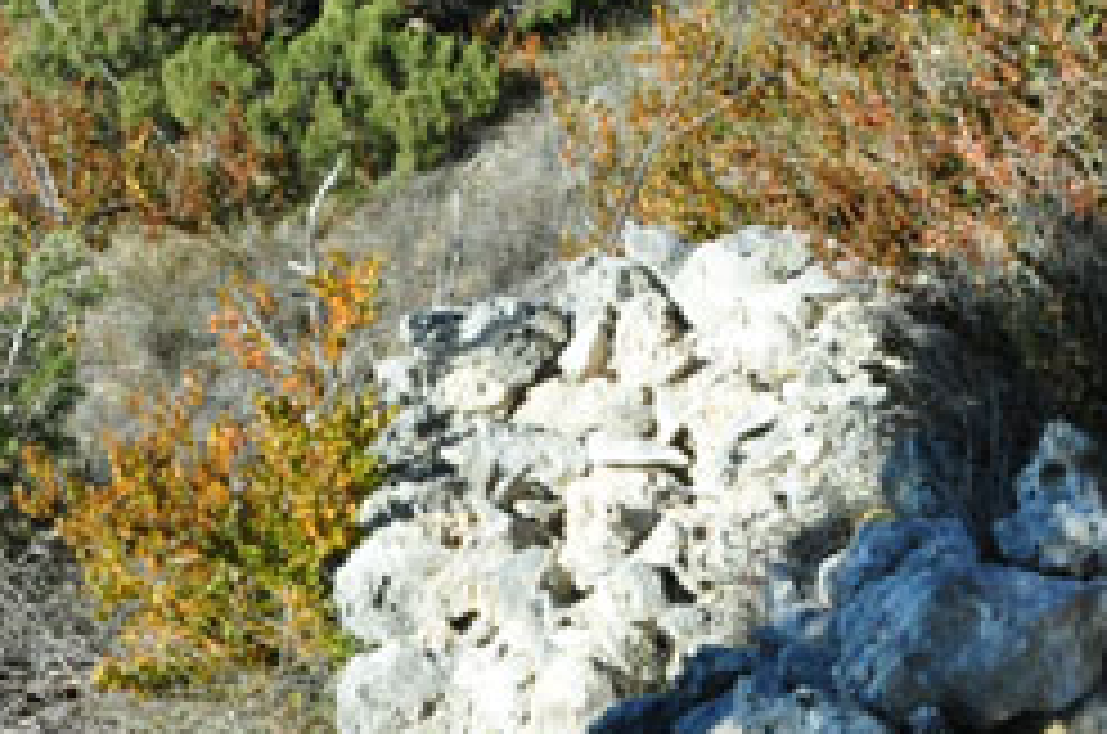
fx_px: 2394
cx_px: 392
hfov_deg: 25.9
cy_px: -308
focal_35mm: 78
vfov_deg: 16.2
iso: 400
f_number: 14
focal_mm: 16
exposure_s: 1/200
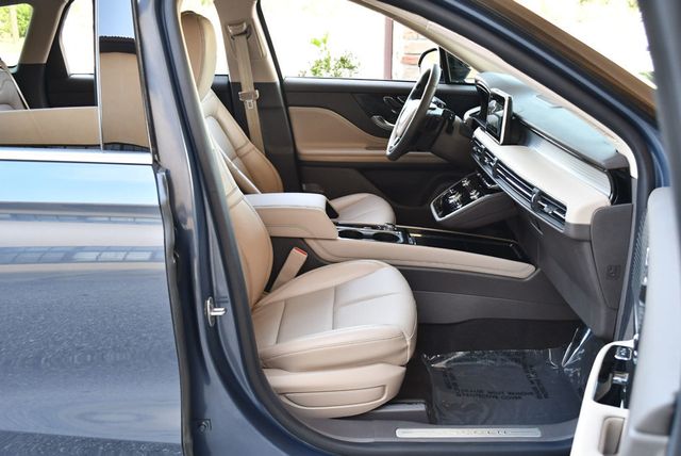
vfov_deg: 36.9
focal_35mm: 36
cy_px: 228
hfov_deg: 53.1
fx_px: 682
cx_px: 340
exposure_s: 1/200
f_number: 3.5
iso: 800
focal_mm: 18
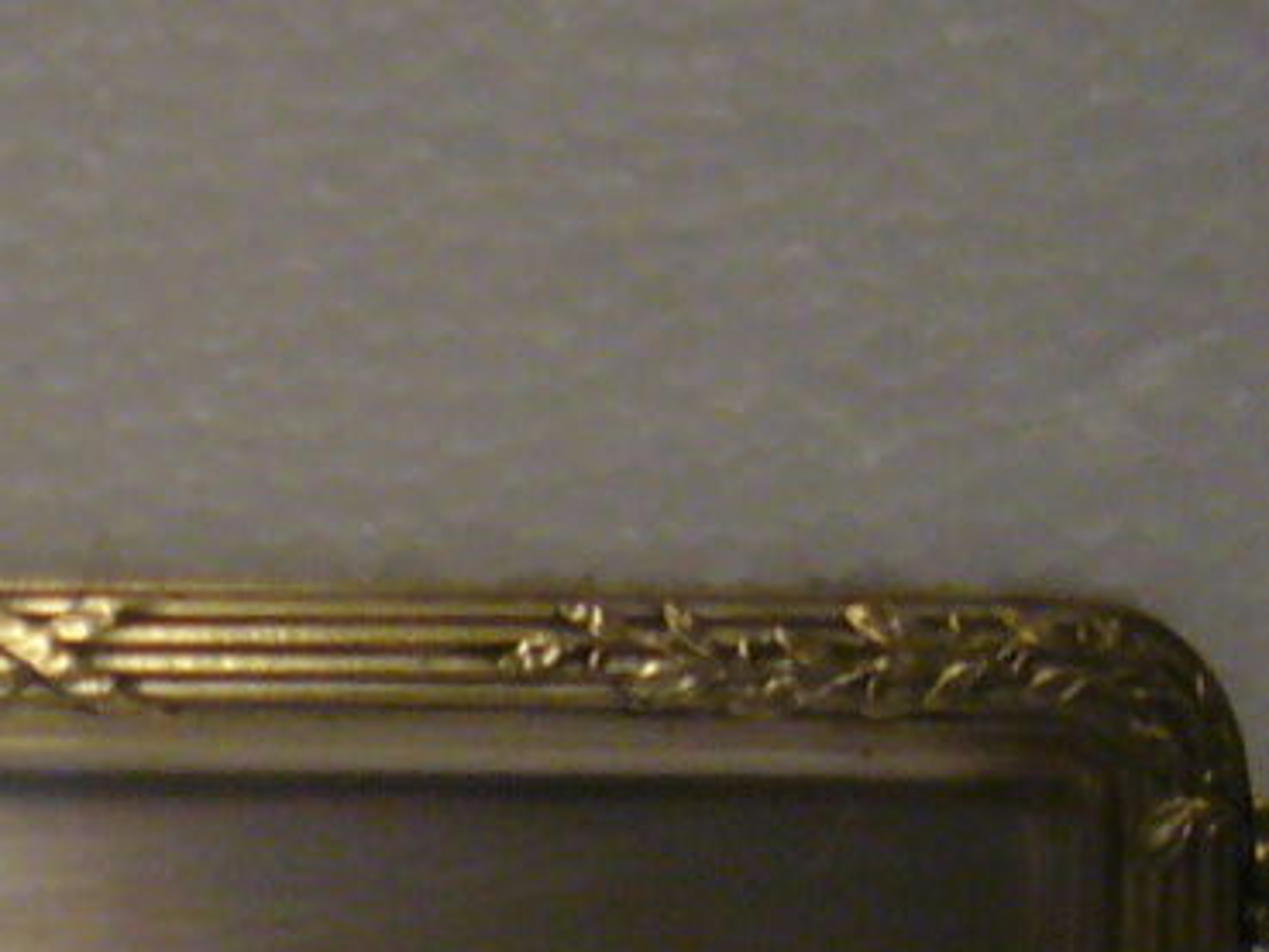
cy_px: 1265
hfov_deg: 15.7
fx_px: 4327
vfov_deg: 12.2
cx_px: -495
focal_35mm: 118
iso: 200
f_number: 2.8
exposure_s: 1/20
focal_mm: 4.6
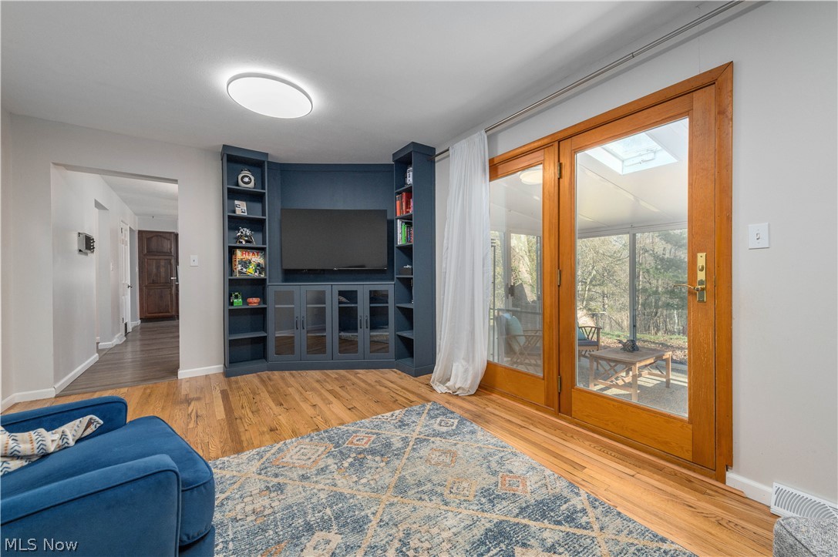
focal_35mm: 14
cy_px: 278
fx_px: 326
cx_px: 419
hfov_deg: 104.3
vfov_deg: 81.1
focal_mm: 14
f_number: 9
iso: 200
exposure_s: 1/60
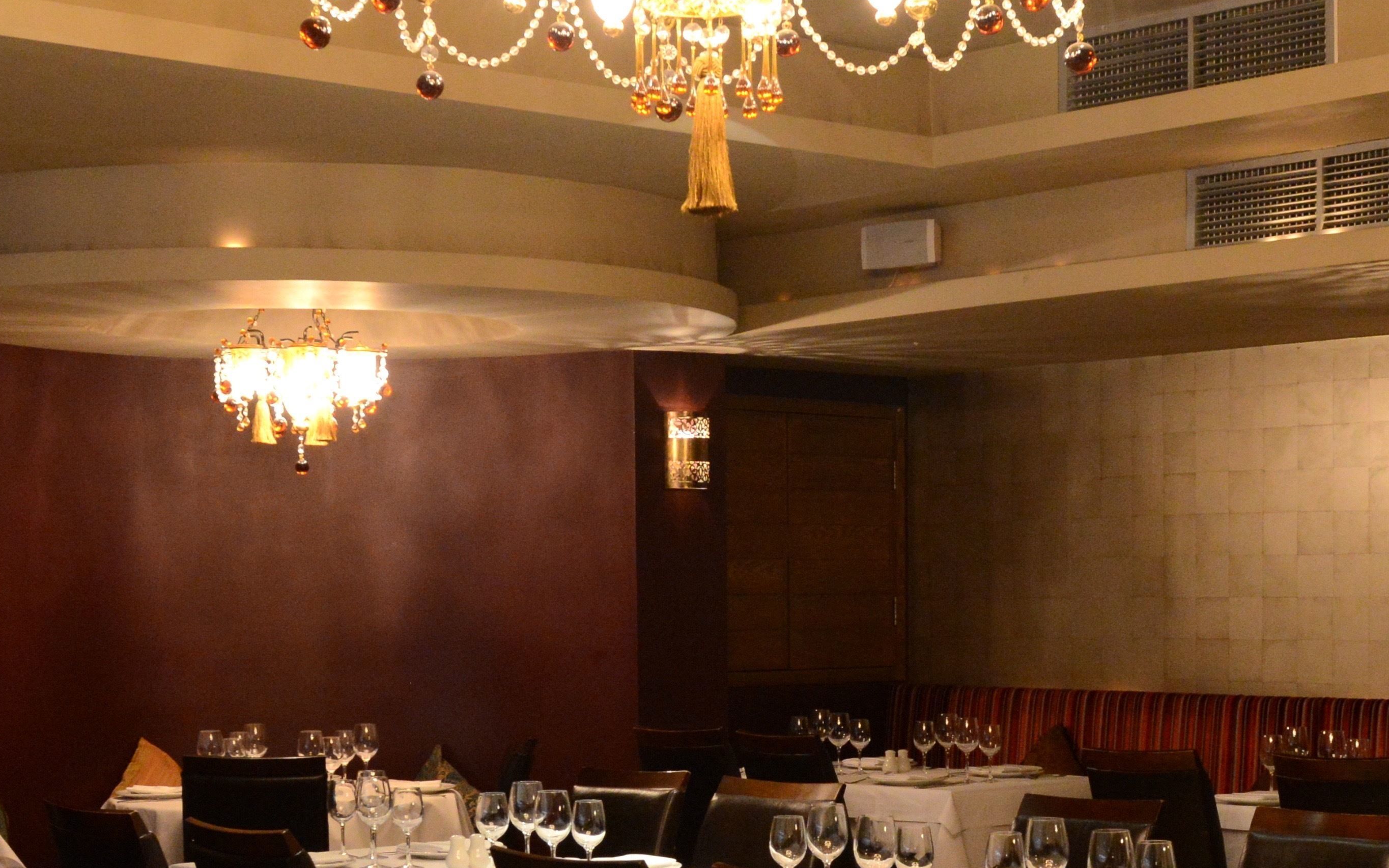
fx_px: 2498
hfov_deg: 31.0
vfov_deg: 19.5
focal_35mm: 66
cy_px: 703
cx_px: 778
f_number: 8
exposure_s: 1/25
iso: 2800
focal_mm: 24
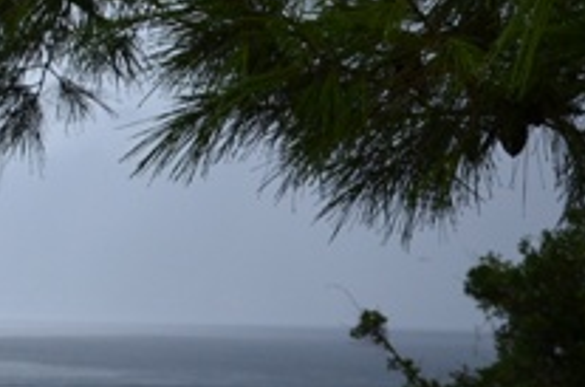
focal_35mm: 139
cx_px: -254
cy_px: 99
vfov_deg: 9.8
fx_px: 2254
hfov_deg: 14.0
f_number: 5
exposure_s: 1/100
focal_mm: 24
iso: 400
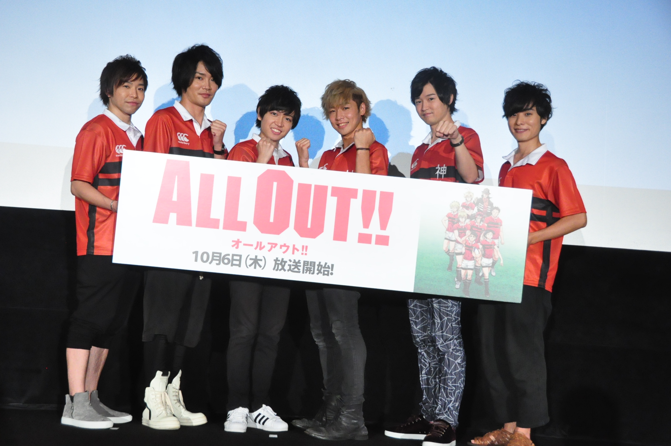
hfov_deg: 37.9
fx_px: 977
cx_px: 336
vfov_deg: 25.7
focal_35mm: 52
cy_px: 223
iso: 3200
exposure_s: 1/60
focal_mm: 35
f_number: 5.6
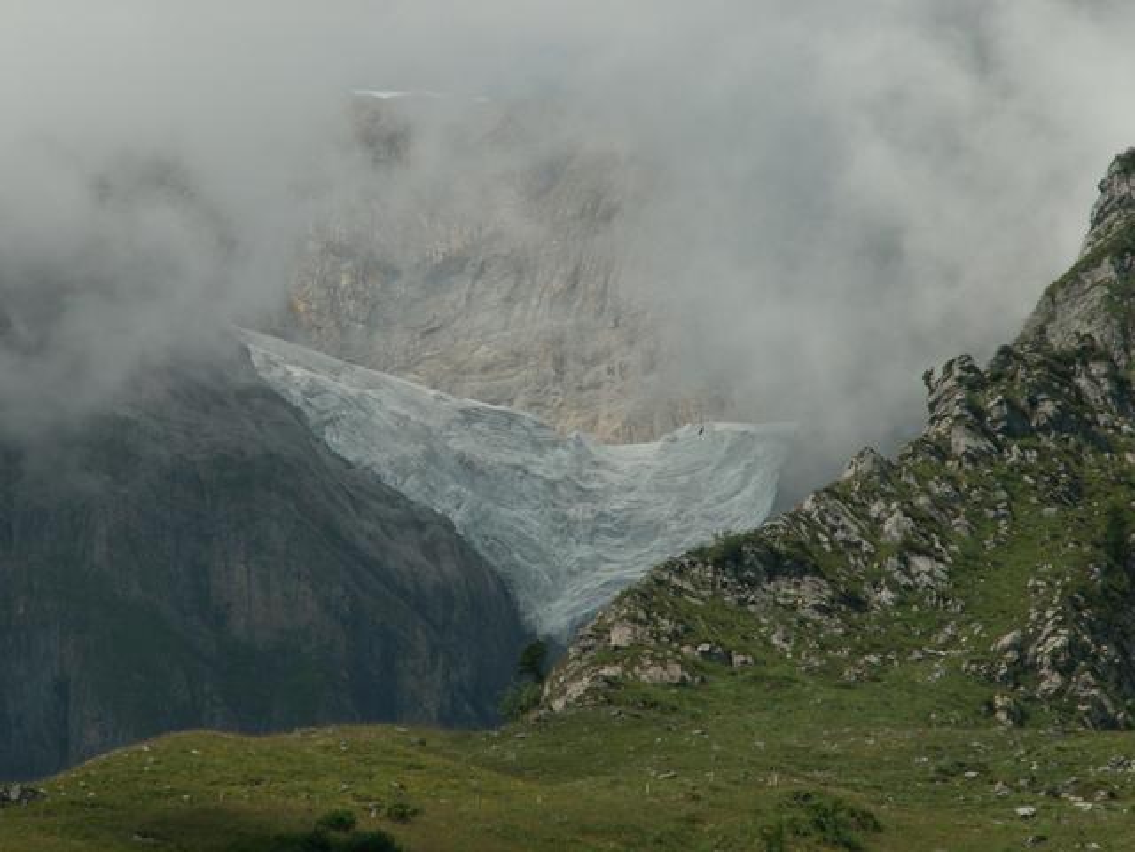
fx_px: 7410
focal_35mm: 226
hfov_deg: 8.8
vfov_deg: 6.6
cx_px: 568
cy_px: 426
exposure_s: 1/250
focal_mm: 37.02
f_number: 8
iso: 50
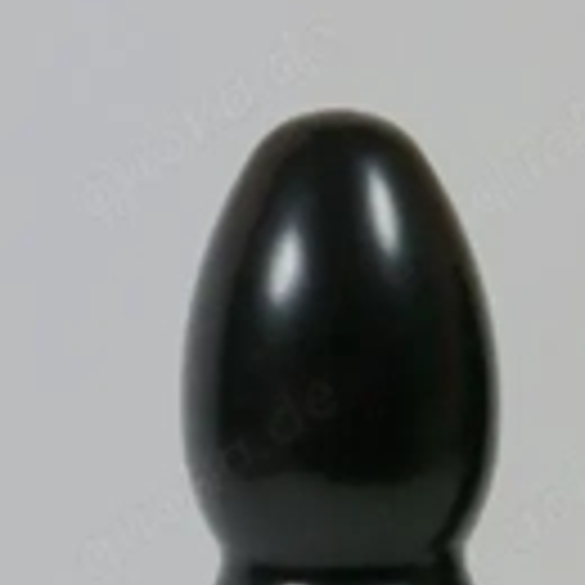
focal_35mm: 561
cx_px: 603
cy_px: 857
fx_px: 10726
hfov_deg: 3.1
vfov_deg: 3.1
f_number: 10
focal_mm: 103
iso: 400
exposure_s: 1/80
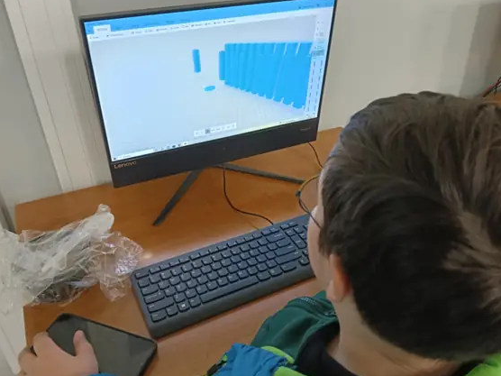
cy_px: 184
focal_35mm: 28
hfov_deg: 63.4
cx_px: 244
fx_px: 405
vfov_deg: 49.7
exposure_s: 1/33.3
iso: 320
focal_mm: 3.98
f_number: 1.8
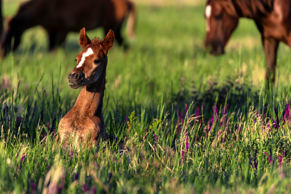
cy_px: 97
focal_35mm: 600
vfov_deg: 2.3
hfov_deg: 3.4
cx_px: 146
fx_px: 4852
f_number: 6.3
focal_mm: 600
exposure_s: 1/1600
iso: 800
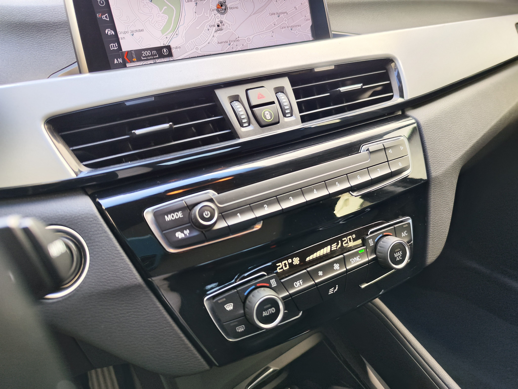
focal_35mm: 23
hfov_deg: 73.9
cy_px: 194
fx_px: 344
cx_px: 259
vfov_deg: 58.9
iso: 303
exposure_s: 1/150
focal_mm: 7.01
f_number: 1.69
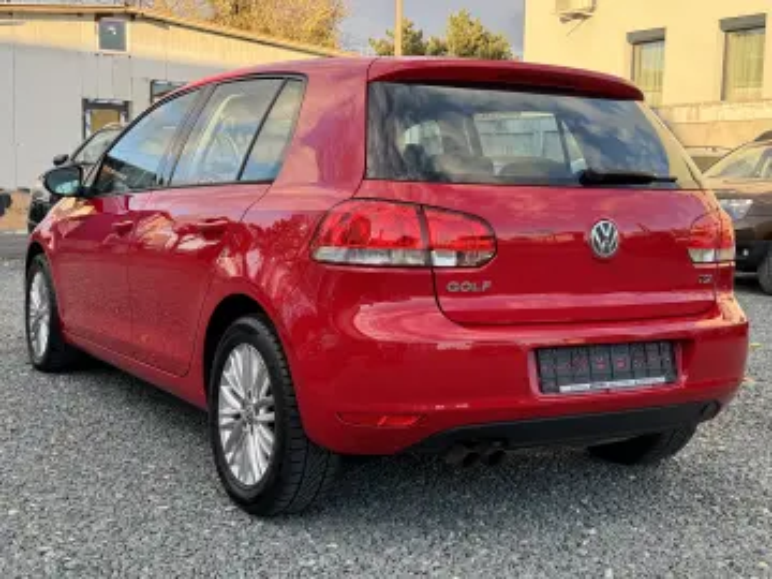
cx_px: 386
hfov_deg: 39.7
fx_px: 1070
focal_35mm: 48
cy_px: 290
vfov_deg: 30.3
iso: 64
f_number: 1.78
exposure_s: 1/379
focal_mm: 6.76
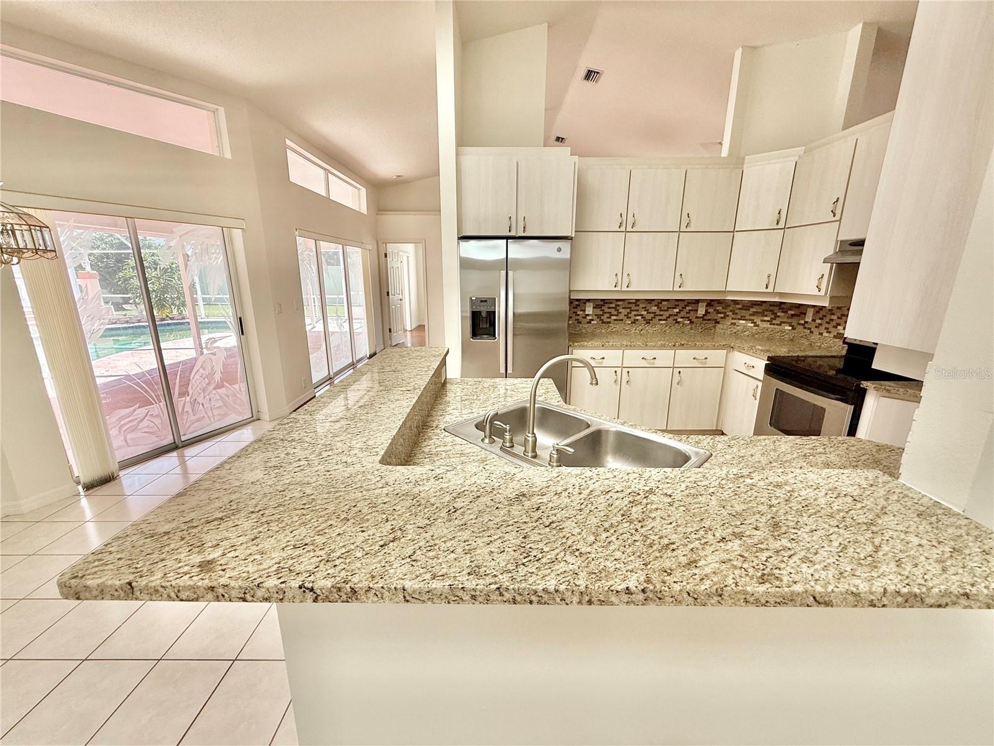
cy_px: 373
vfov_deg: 85.7
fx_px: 402
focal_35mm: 14
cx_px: 497
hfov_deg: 102.1
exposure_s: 1/104
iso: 40
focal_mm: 2.22
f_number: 2.2
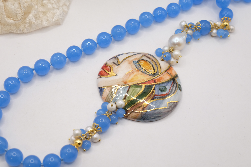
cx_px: 126
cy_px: 84
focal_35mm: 70
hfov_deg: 28.8
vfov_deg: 19.5
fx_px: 488
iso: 640
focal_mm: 46.6
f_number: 8
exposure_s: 1/50
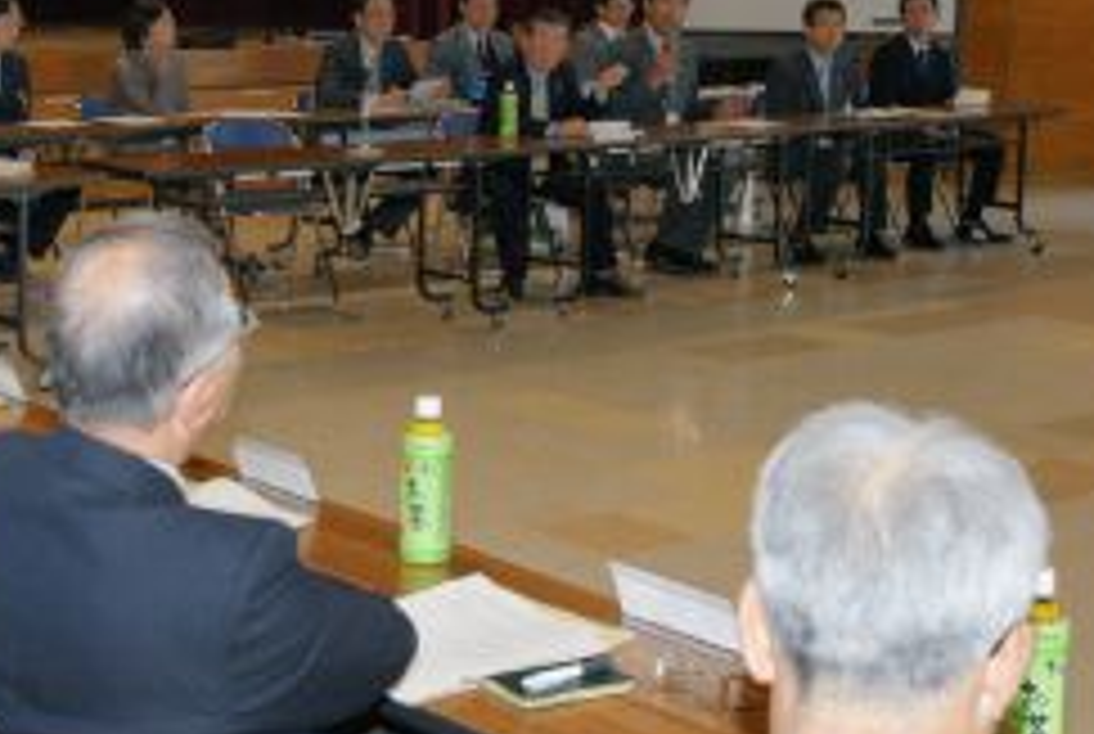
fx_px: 2101
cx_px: 333
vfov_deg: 19.7
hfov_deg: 28.9
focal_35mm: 69
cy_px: 196
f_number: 8
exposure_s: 1/60
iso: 800
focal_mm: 28
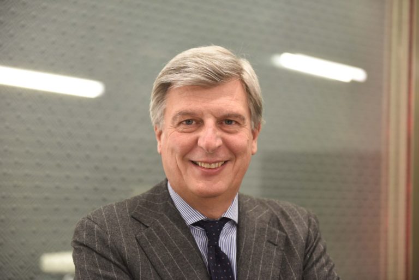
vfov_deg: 19.5
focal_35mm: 70
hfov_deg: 28.8
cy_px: 140
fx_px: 815
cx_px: 210
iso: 1600
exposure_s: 1/160
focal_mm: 70
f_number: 2.8
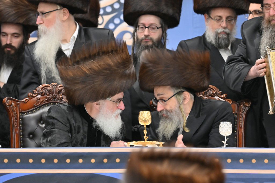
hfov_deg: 6.9
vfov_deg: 4.6
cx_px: 138
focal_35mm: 300
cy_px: 92
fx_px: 2291
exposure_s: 1/125
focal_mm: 200
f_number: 4
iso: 500
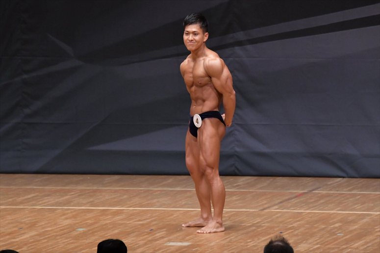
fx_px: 3165
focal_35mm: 300
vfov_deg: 4.6
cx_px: 190
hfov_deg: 6.9
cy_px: 126
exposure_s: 1/400
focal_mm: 200
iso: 6400
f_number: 5.6
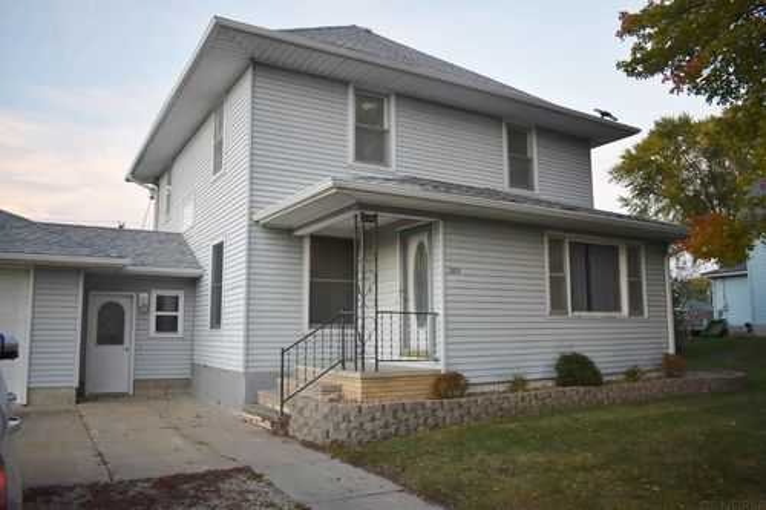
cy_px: 255
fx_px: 574
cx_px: 383
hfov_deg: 67.4
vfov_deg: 47.9
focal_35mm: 27
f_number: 3.5
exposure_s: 1/250
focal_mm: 18
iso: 800
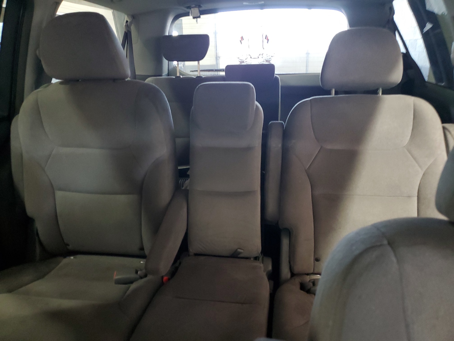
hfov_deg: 67.3
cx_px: 227
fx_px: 341
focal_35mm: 26
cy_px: 170
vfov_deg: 53.1
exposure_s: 1/15
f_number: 1.5
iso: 310
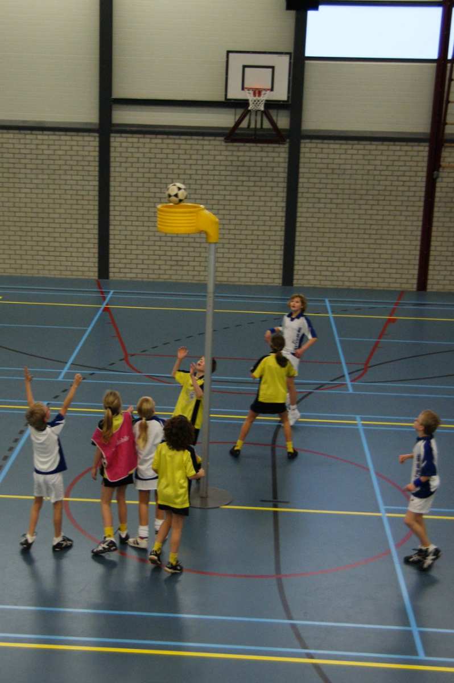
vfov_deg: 43.6
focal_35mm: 45
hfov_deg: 29.8
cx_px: 227
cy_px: 342
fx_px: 853
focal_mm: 30
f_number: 4
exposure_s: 1/160
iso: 800
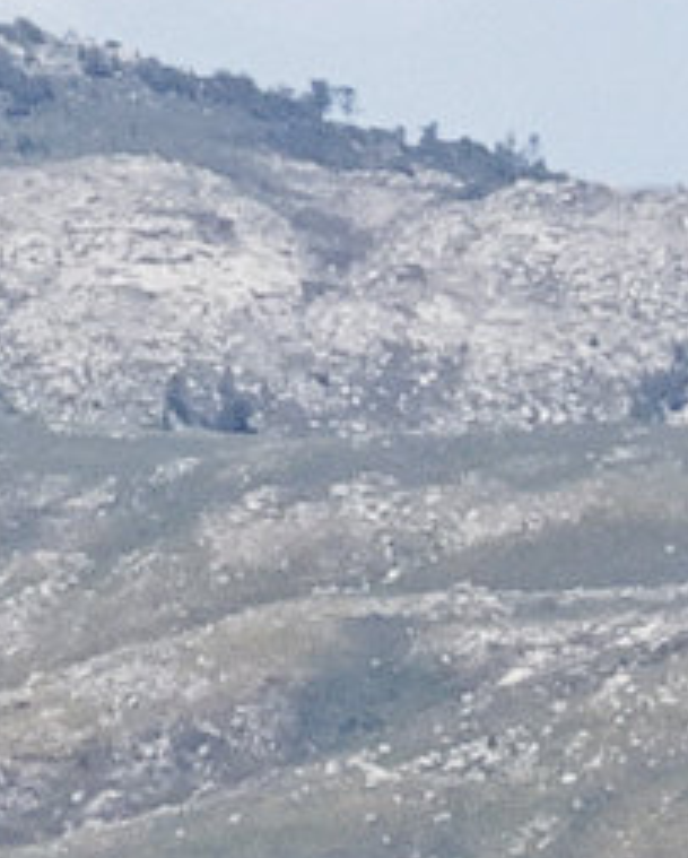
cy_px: 1889
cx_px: -285
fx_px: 15981
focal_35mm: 629
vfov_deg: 3.0
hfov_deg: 2.5
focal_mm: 11.7
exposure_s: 1/640
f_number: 4.5
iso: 80
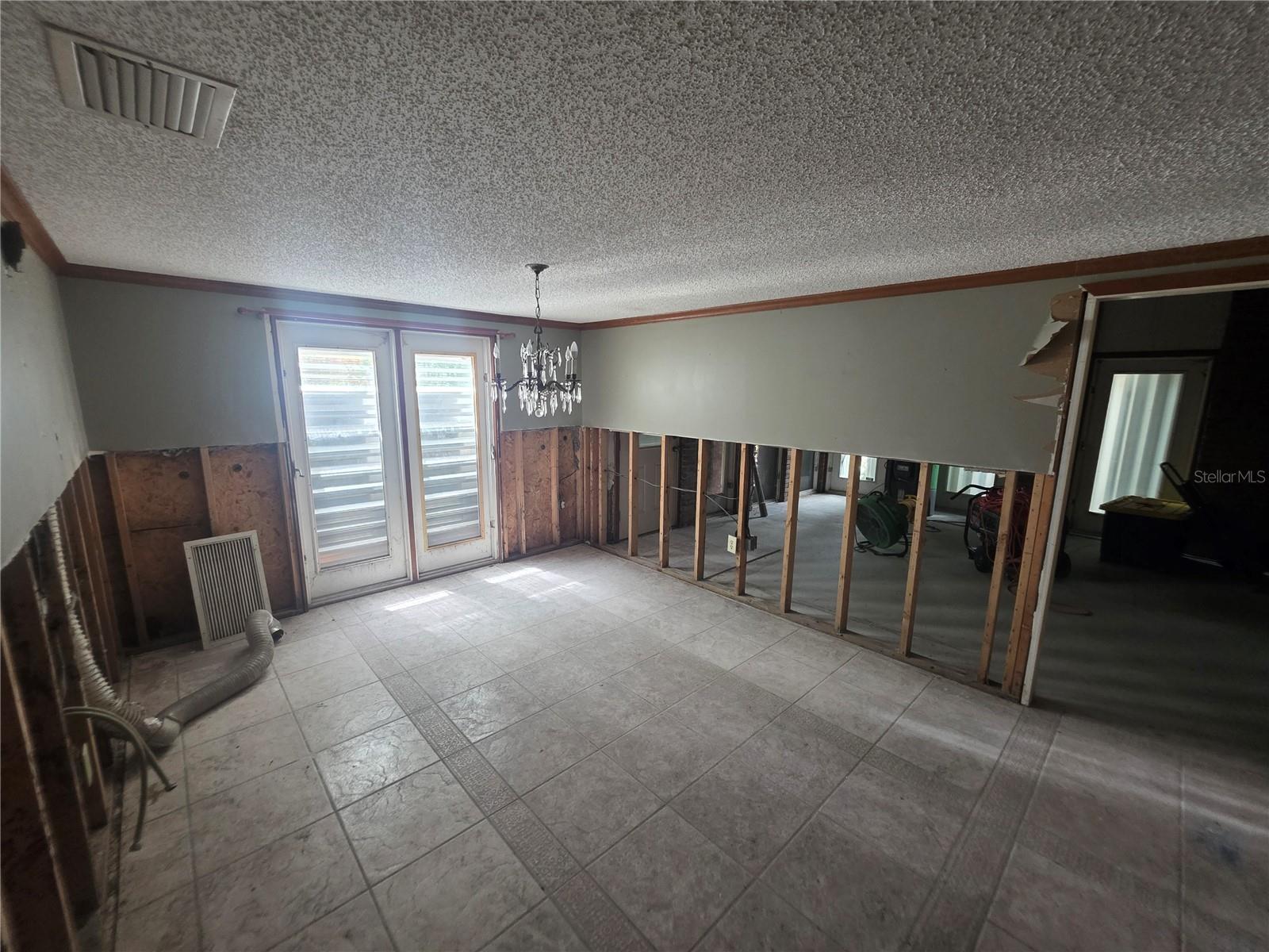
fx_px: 477
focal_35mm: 13
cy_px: 476
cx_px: 634
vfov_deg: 89.9
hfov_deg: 106.2
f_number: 1.9
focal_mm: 2.2
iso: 400
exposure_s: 1/60
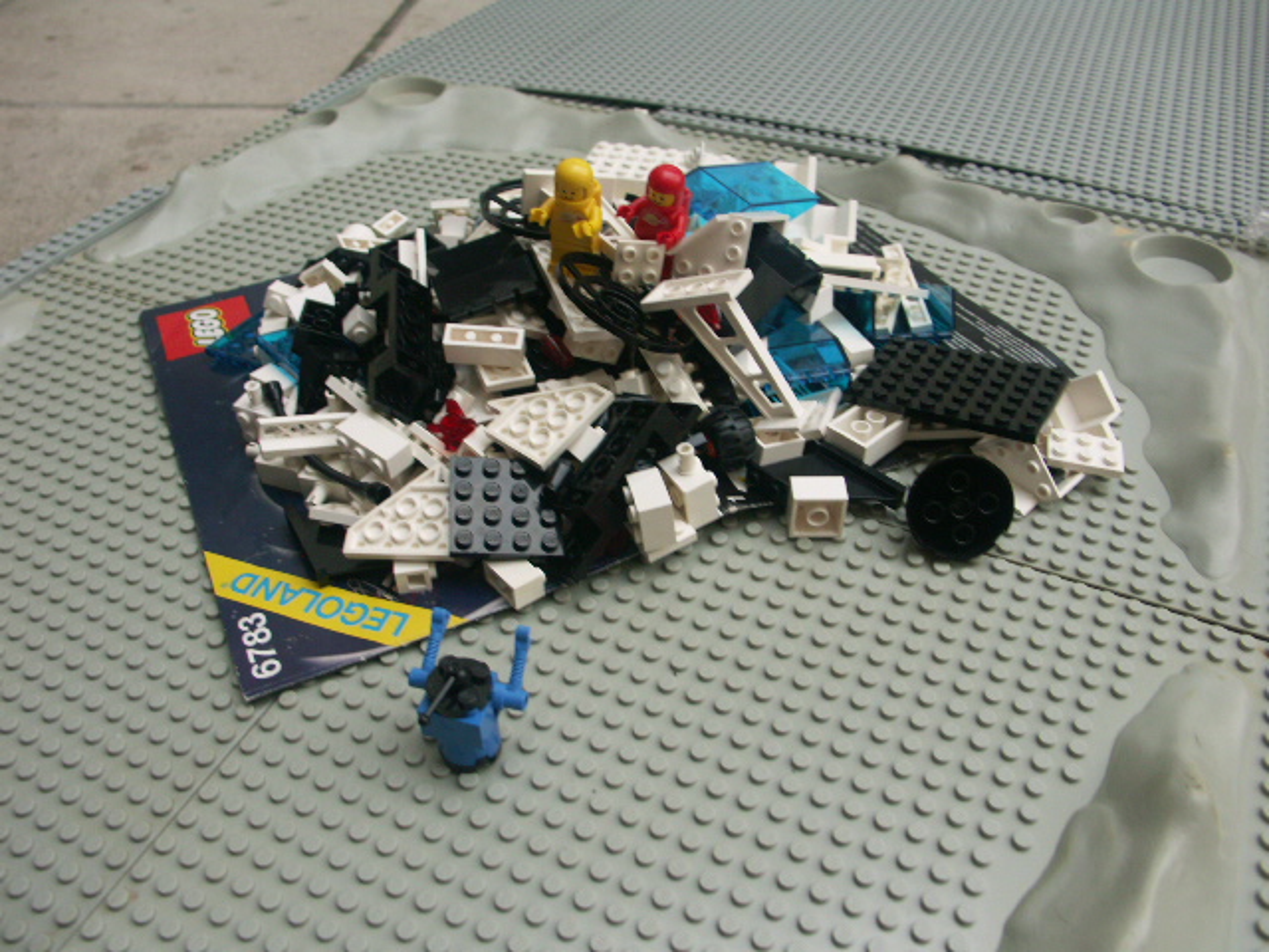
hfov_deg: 63.4
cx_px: 634
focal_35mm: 28
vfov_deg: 49.7
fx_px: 1026
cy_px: 476
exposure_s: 1/50
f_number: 2.8
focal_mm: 7.2
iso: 64
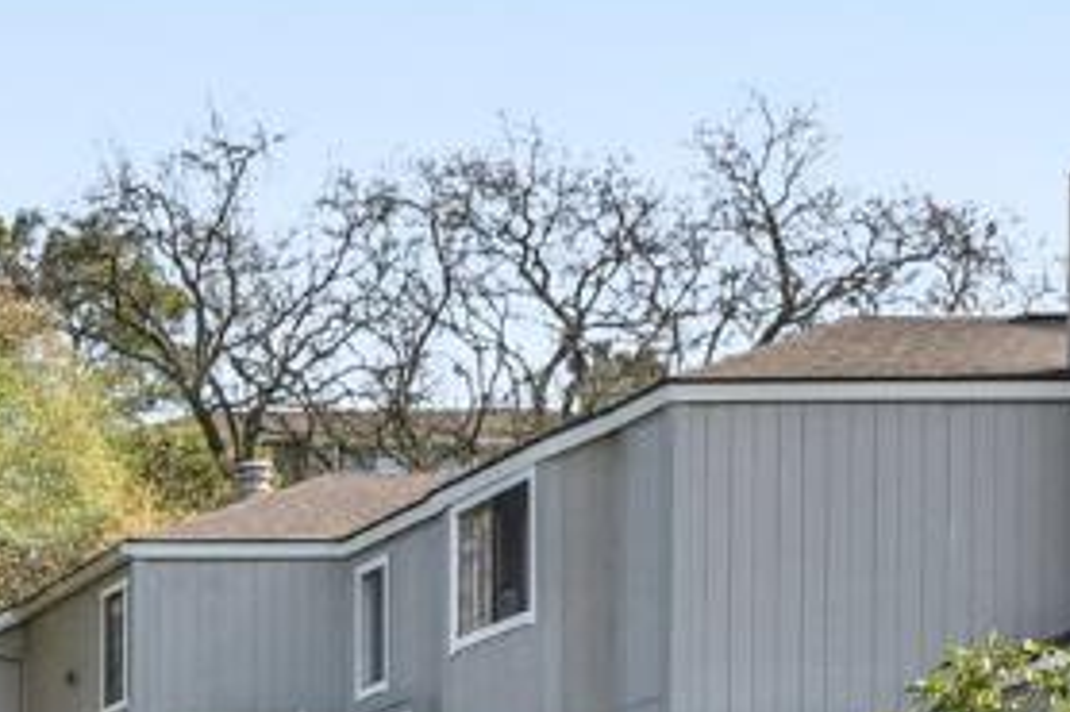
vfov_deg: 11.7
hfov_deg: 15.1
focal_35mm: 110
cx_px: -1074
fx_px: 3256
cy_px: 1199
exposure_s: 1/800
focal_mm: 20.3
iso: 640
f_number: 8
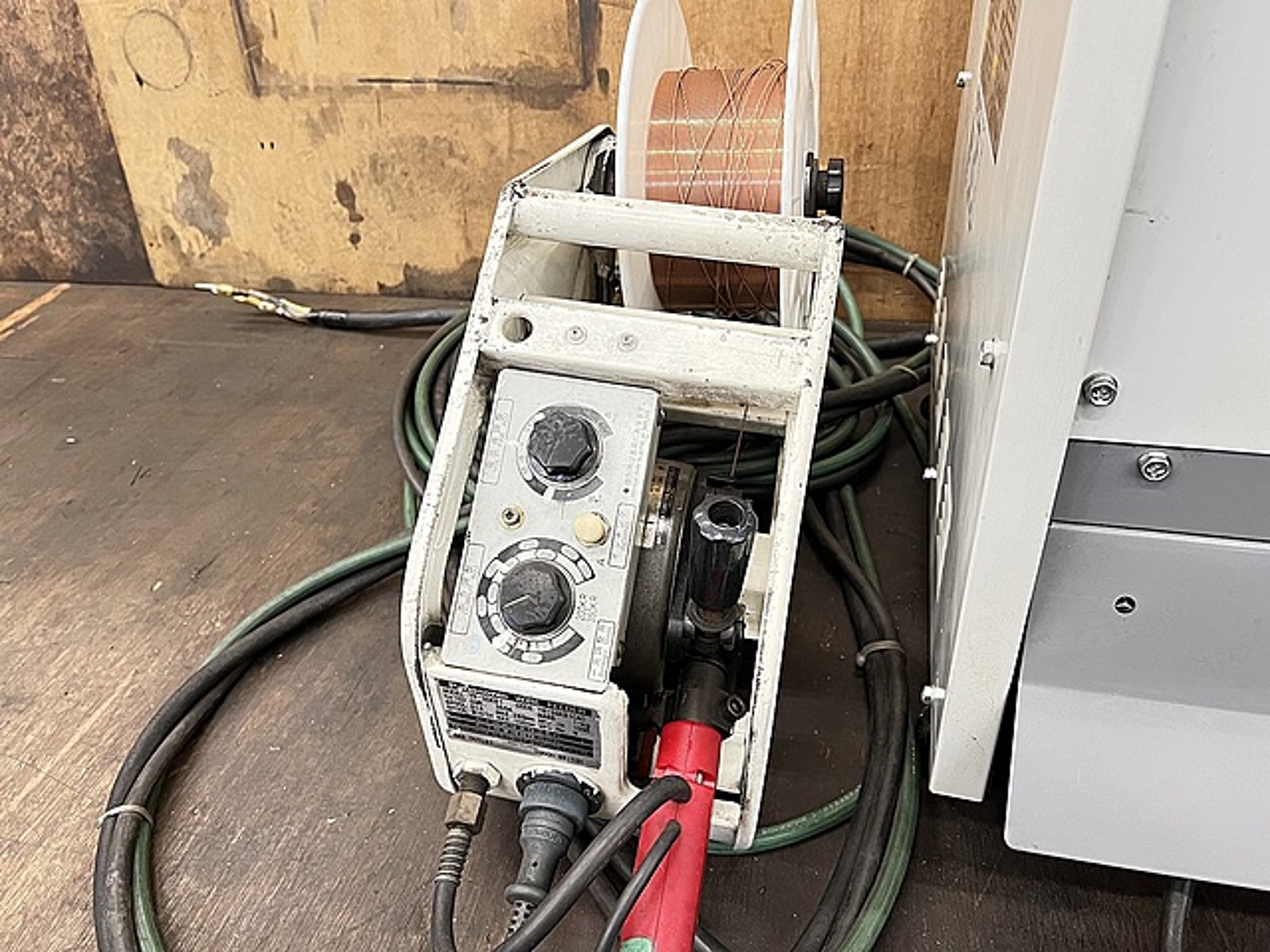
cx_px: 635
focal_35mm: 26
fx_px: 954
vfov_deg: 53.1
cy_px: 476
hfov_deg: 67.3
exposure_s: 1/60
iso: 400
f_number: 1.5
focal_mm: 5.7
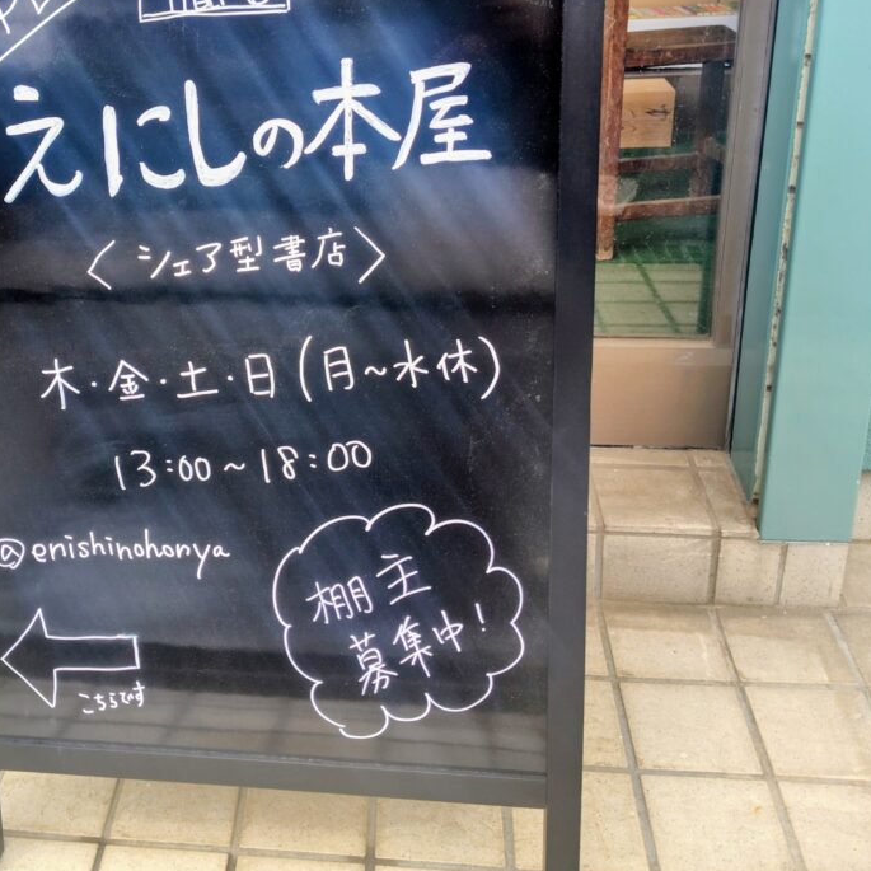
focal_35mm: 38
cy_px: 271
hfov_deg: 42.7
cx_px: 238
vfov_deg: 43.1
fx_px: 1082
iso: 50
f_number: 1.9
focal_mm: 5.6
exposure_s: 1/120
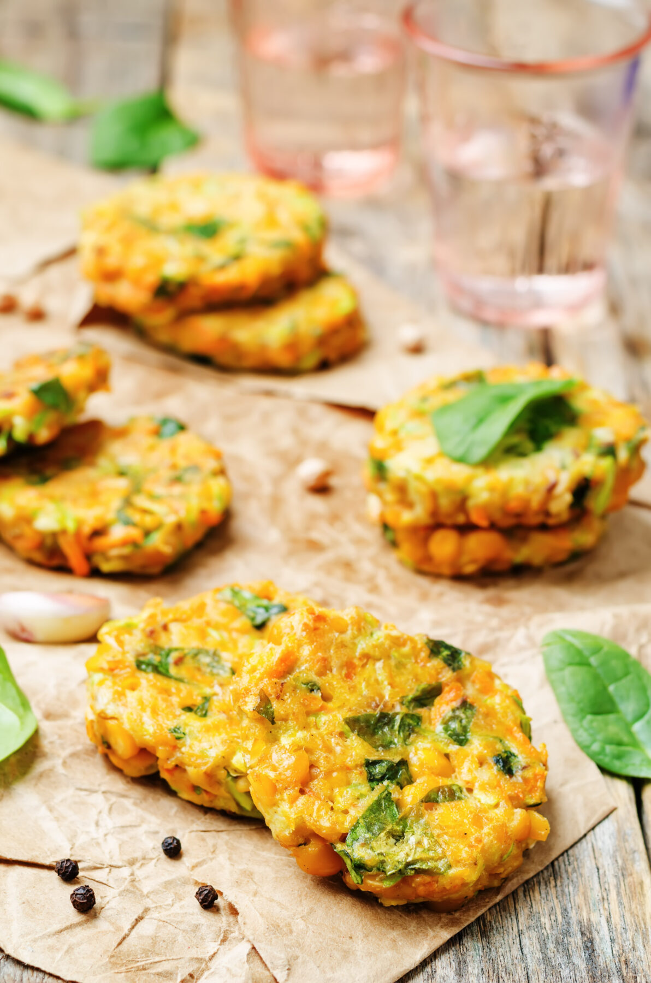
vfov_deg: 27.0
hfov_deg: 18.1
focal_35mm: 75
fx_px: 2044
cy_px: 492
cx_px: 326
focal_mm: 50
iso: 100
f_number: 5
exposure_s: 1/60
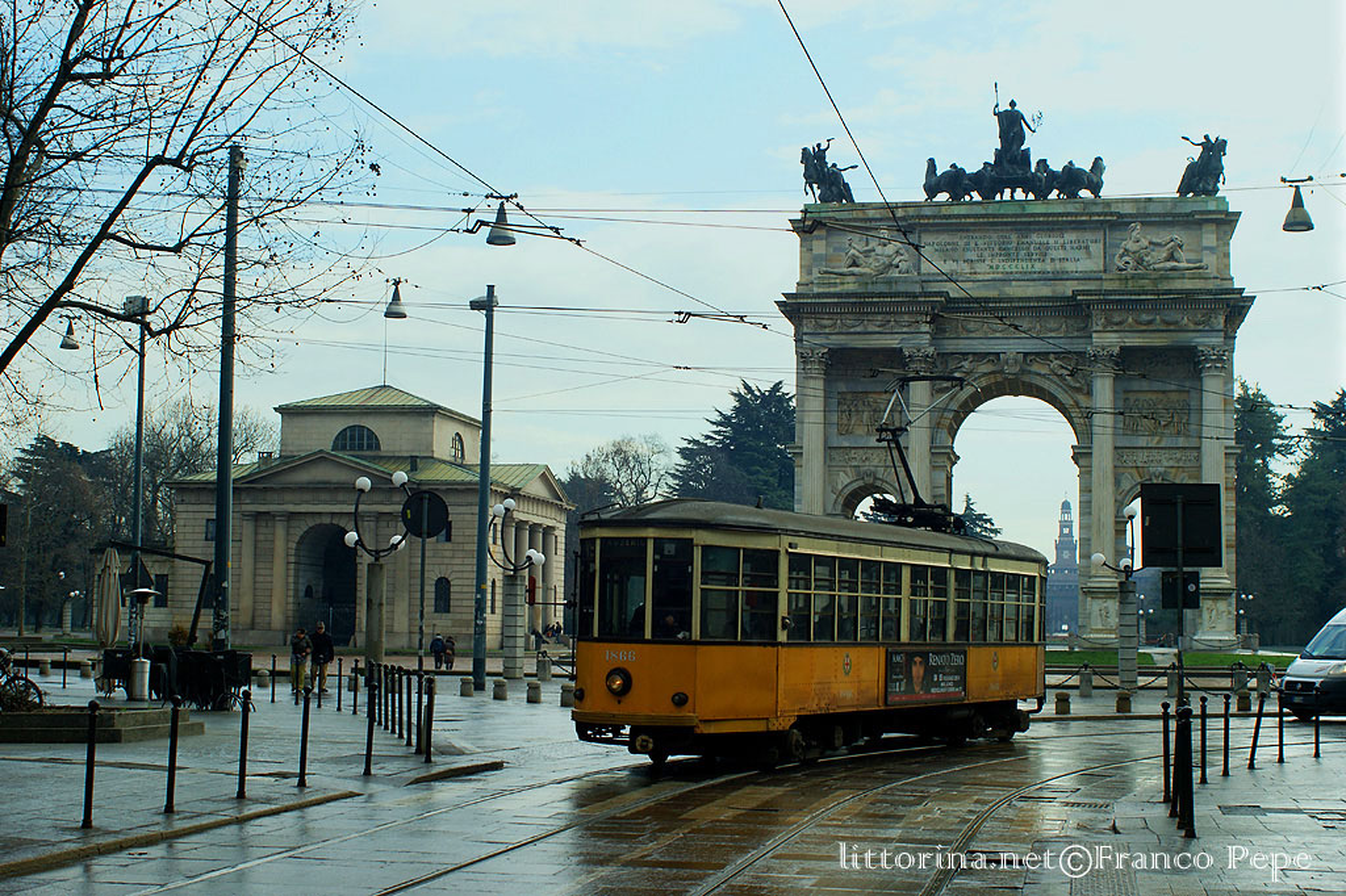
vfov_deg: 25.7
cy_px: 448
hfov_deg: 37.9
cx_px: 673
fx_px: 1962
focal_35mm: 52
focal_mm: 35
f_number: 6.3
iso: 200
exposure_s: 1/320
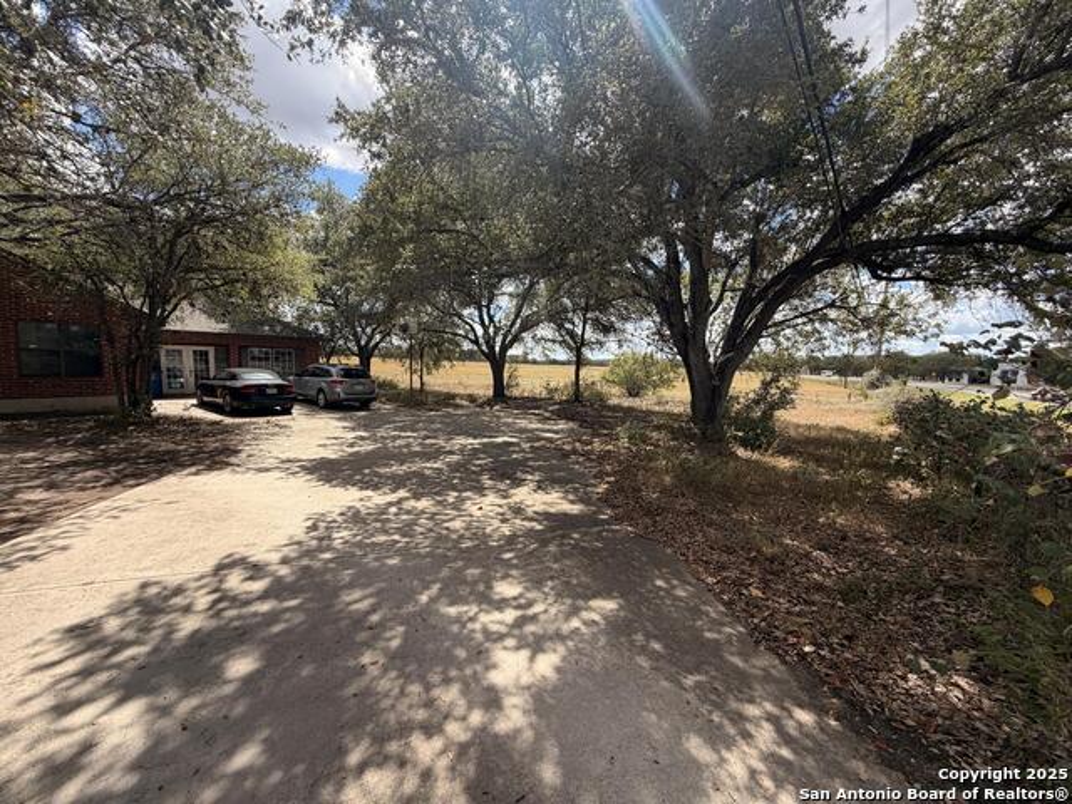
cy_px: 402
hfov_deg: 102.1
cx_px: 536
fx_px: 434
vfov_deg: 85.7
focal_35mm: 14
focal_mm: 2.22
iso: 40
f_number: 2.2
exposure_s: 1/751
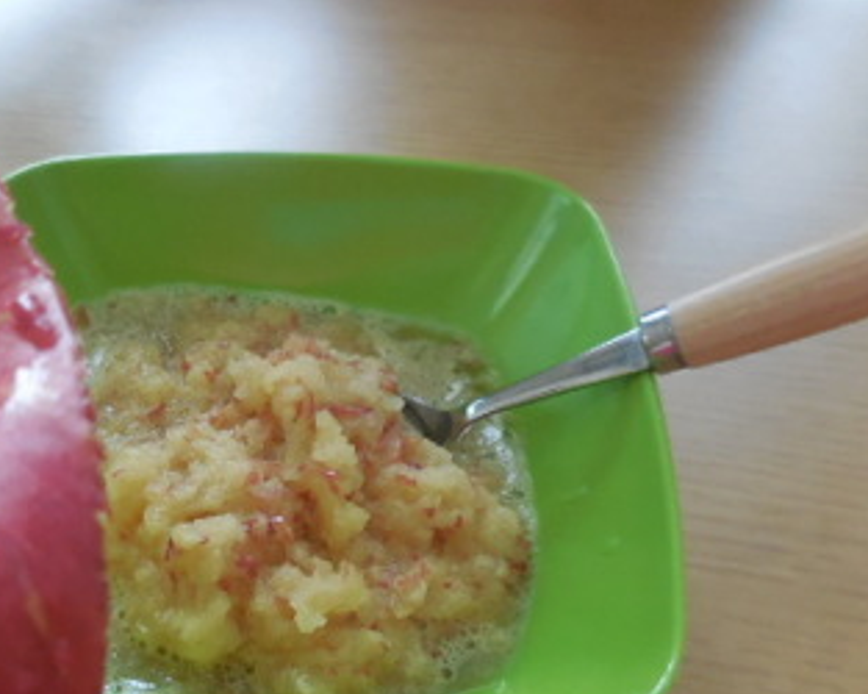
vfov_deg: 37.5
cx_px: 255
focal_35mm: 39
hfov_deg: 45.8
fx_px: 1001
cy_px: 496
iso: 400
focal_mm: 4.5
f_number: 3.3
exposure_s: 1/10
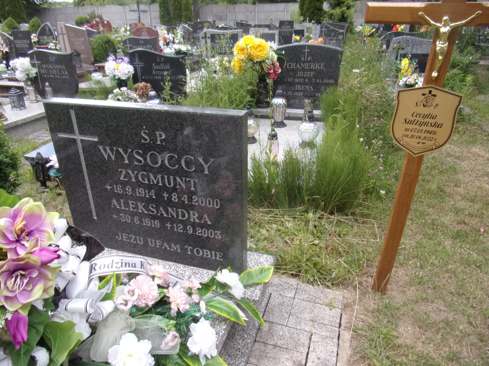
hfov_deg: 71.6
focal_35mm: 24
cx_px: 244
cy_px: 183
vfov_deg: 56.8
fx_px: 339
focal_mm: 4.3
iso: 80
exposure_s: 1/240
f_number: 3.3
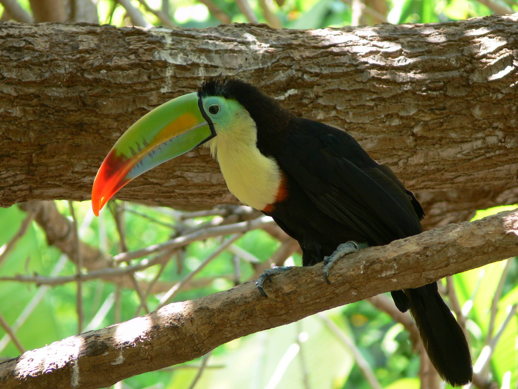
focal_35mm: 420
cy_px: 194
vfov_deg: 3.5
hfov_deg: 4.7
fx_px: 6285
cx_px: 259
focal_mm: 88.8
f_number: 3.7
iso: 80
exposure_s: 1/40
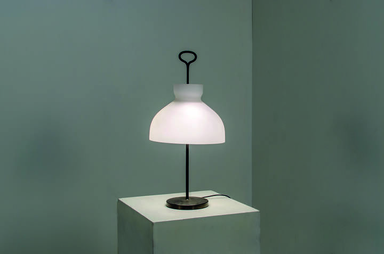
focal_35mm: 52
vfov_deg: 25.6
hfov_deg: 37.9
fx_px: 559
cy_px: 127
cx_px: 192
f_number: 8
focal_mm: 35
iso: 100
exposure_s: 1/8
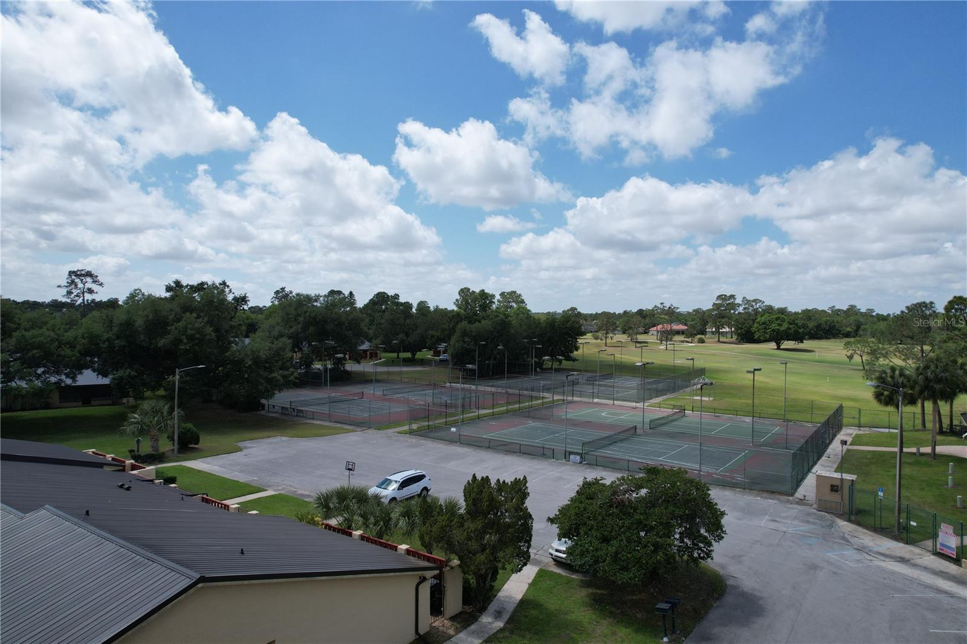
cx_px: 484
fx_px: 591
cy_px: 322
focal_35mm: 22
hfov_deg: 78.6
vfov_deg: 57.2
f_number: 2.8
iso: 120
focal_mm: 8.38
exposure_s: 1/3200
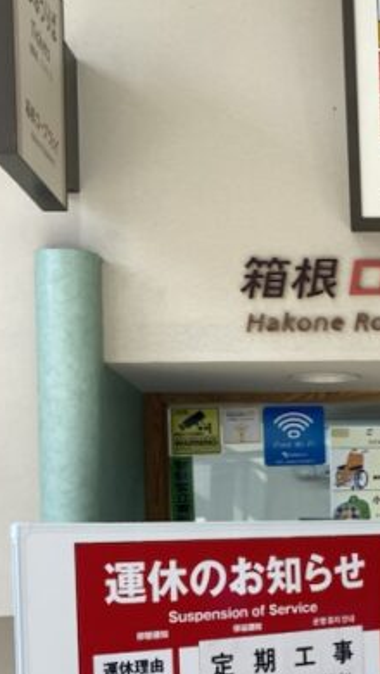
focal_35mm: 80
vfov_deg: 26.2
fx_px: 1430
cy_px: 493
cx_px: 641
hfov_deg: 13.8
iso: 20
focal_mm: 3.99
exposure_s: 1/100
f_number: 1.8
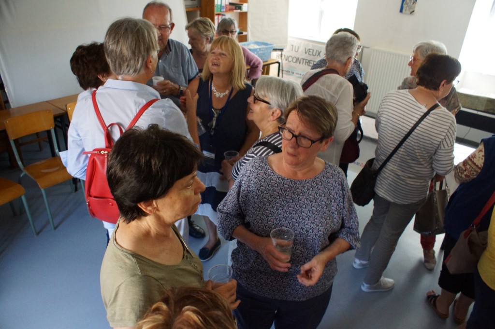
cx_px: 248
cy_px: 164
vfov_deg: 43.6
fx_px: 412
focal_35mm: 30
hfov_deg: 61.9
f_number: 4
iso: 1600
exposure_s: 1/80
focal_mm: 20
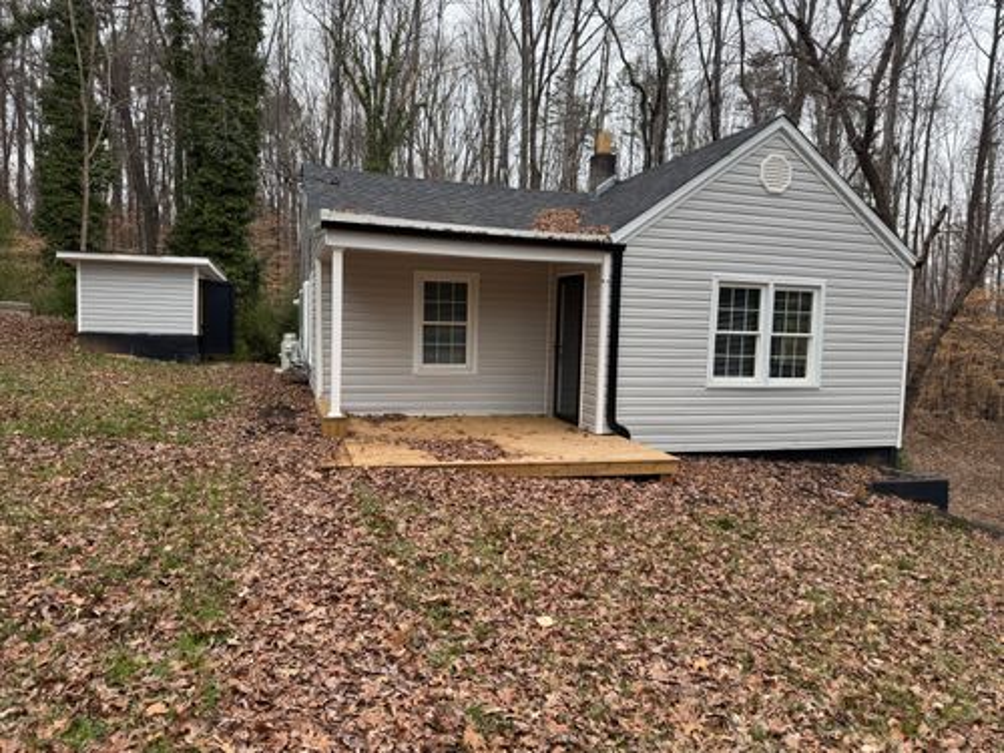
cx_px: 502
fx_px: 696
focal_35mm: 24
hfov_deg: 71.6
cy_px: 376
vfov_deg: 56.8
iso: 80
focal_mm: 6.76
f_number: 1.78
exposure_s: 1/544
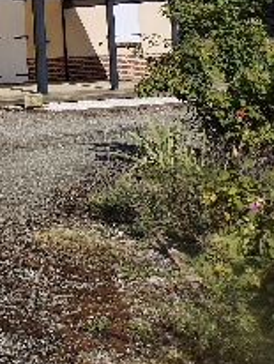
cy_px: -23
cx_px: -285
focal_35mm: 90
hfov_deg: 13.8
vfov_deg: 20.8
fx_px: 948
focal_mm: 4.75
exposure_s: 1/3153
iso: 100
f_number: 1.8
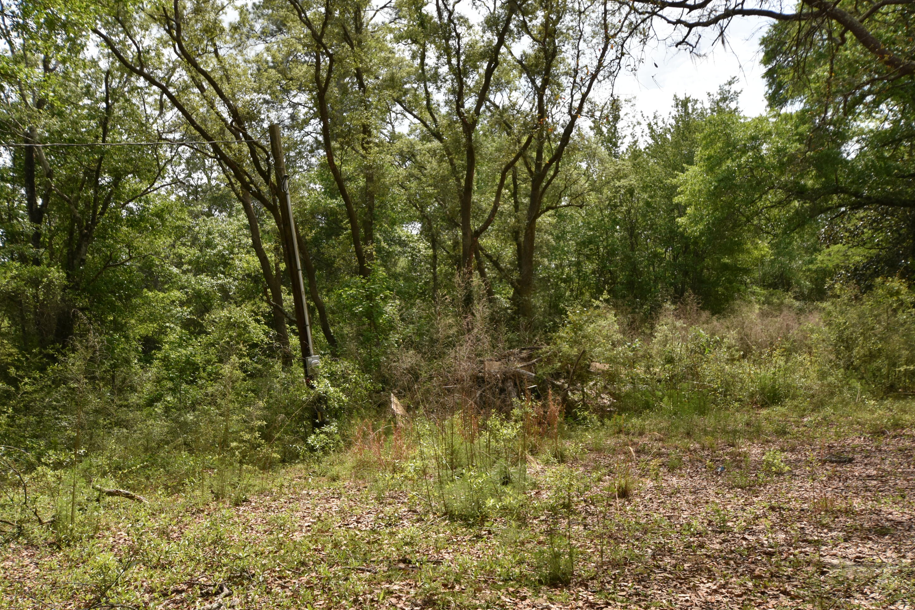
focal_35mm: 31
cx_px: 469
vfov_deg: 42.3
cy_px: 302
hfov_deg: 60.3
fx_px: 788
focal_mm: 20
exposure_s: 1/500
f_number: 8
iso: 250
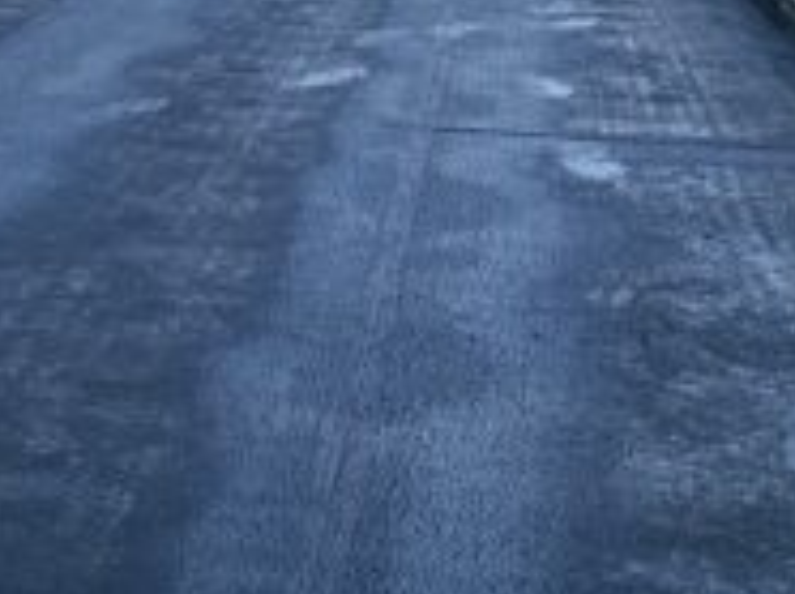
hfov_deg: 21.8
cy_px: -278
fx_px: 1927
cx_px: -132
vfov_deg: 16.1
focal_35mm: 84
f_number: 1.8
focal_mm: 4.25
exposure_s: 1/822
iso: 25
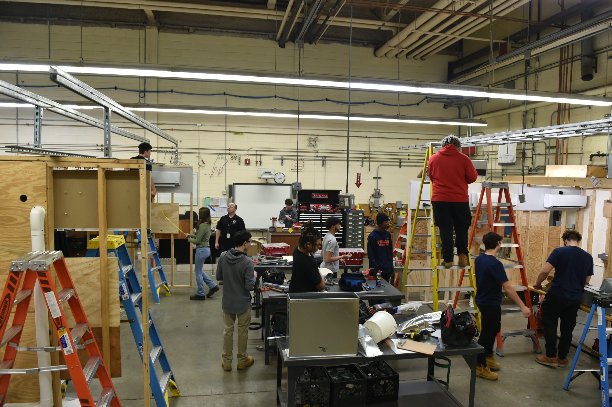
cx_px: 306
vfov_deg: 53.0
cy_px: 204
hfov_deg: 73.8
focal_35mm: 24
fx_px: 408
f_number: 4.5
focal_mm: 24
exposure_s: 1/80
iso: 1600
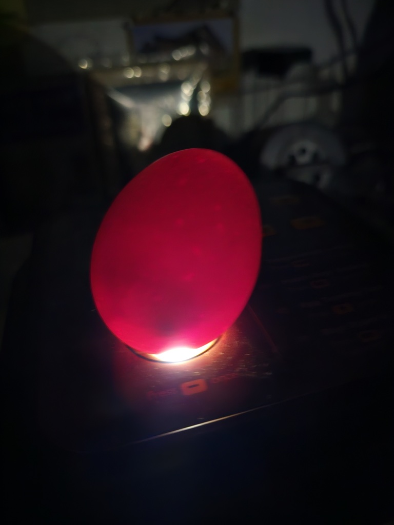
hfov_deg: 58.9
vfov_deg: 73.9
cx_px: 197
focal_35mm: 23
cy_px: 262
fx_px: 349
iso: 1600
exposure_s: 1/8.59
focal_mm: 6.3
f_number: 1.7
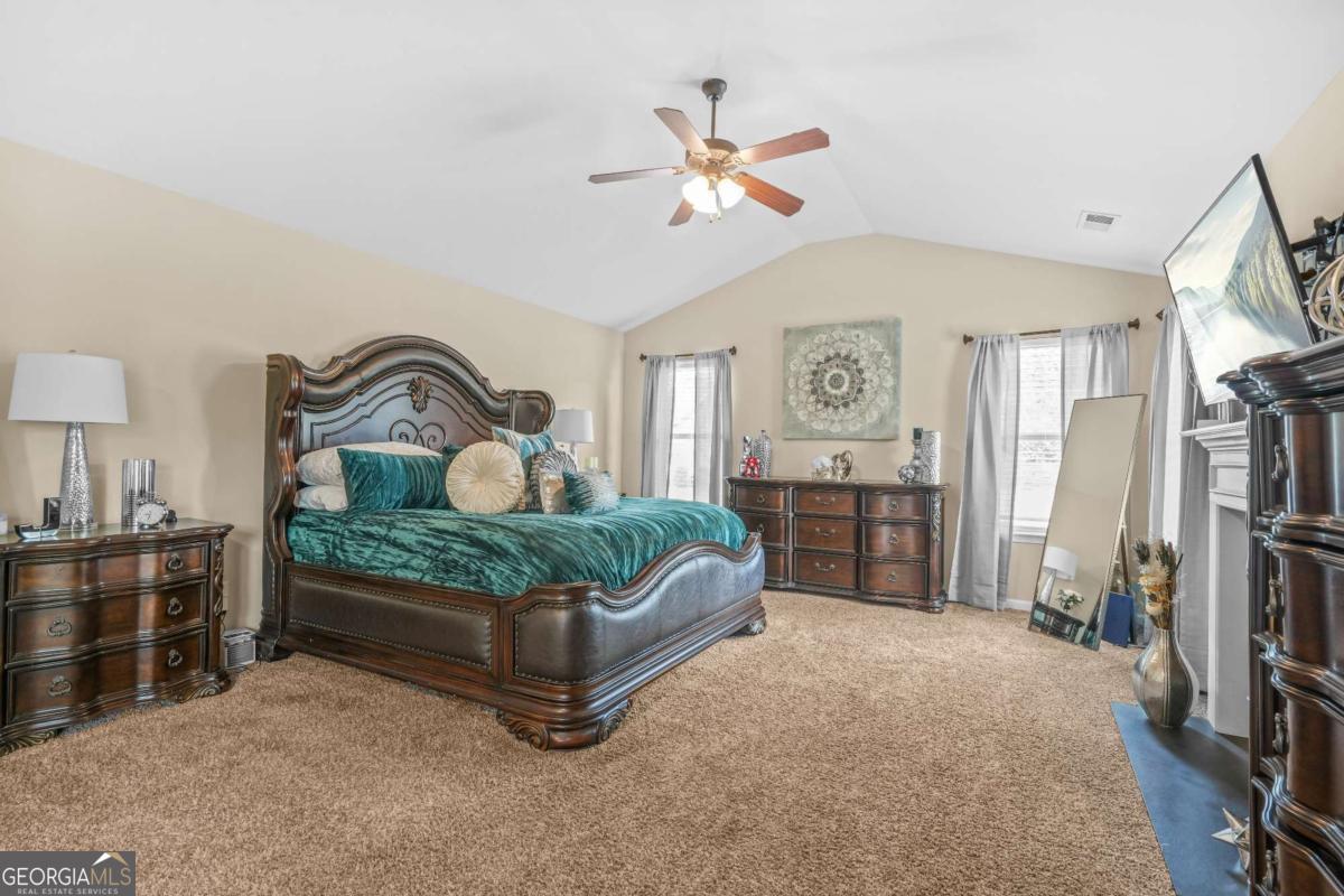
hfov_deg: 96.7
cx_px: 672
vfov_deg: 73.7
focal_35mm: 16
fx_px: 597
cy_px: 448
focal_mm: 16
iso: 400
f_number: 8
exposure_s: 1.6
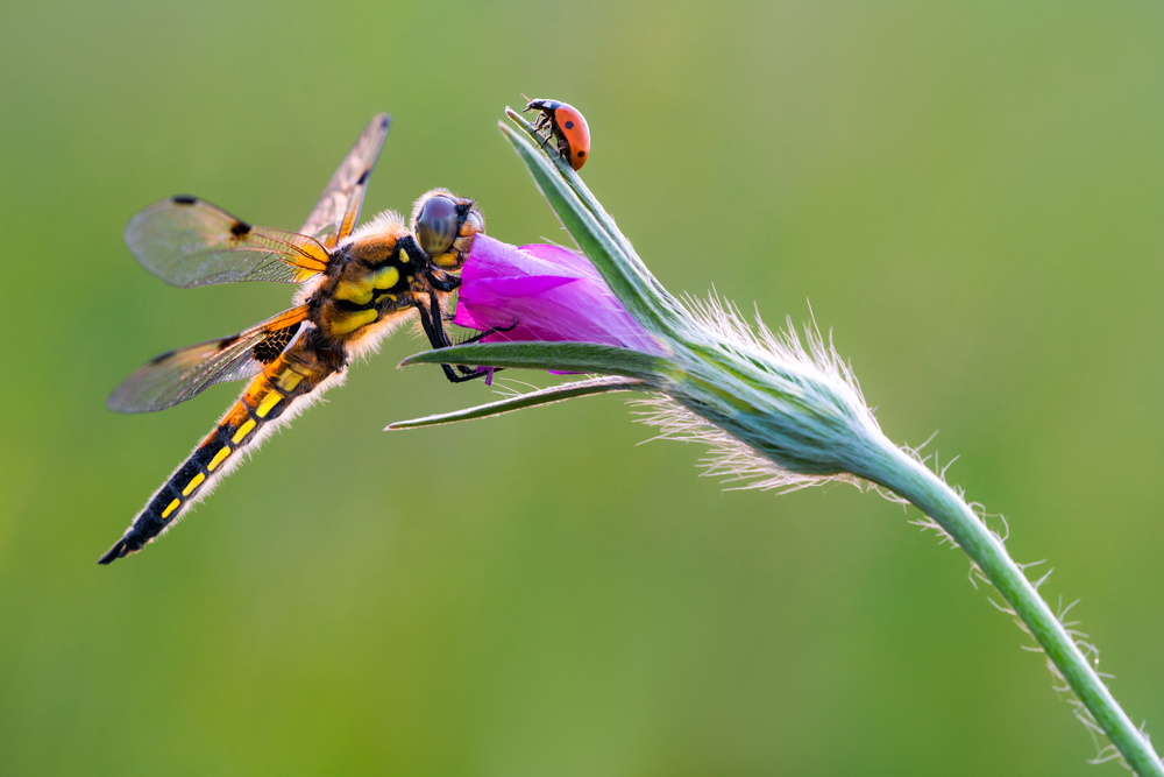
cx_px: 582
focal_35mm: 180
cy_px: 388
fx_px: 5820
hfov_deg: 11.4
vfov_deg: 7.6
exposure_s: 1/8
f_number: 13
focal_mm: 180
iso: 400
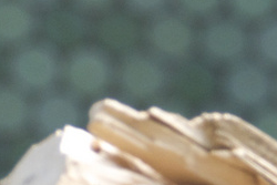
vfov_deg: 1.2
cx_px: 848
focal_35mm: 1127
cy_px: 317
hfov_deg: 1.8
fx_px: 8676
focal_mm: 116
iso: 400
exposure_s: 1/320
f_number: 4.8
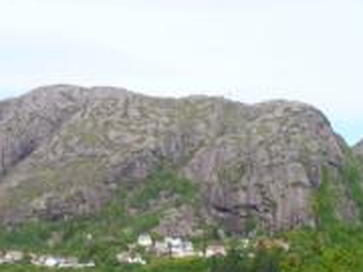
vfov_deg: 18.7
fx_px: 818
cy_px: 229
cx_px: 123
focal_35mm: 78
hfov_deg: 24.9
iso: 64
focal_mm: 6.1
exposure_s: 1/160
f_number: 5.6
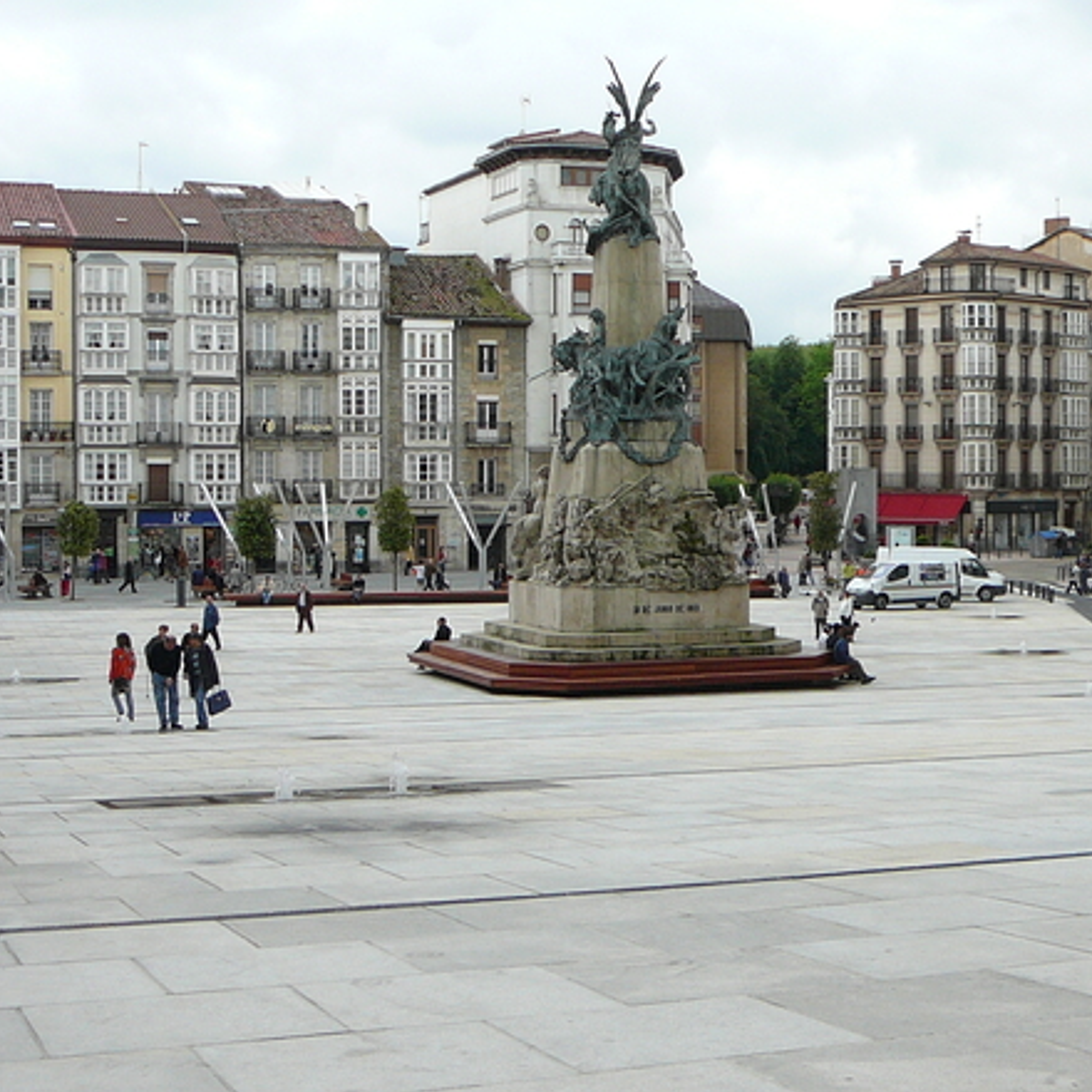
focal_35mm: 59
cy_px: 536
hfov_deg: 29.0
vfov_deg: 29.1
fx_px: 2106
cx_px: 611
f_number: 3
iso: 80
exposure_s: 1/400
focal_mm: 5.8
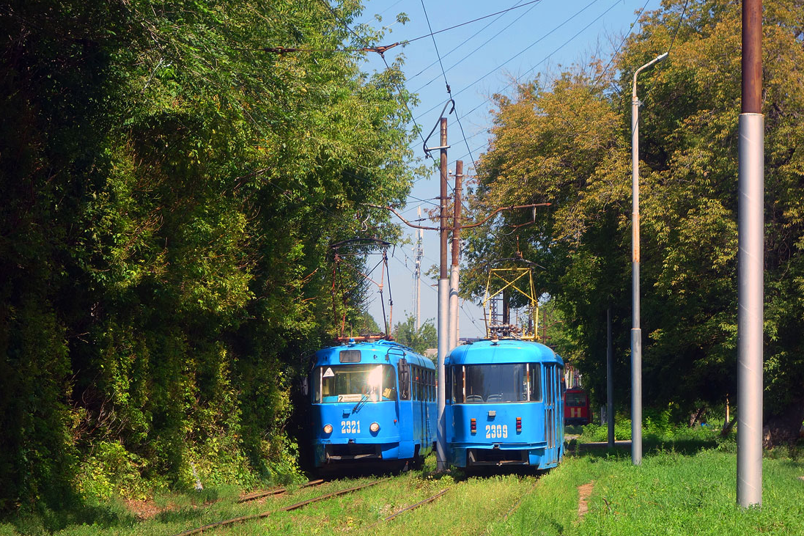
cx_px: 404
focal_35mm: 105
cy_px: 275
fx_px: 2344
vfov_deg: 13.0
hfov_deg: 19.5
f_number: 5.6
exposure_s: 1/320
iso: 125
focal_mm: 35.62
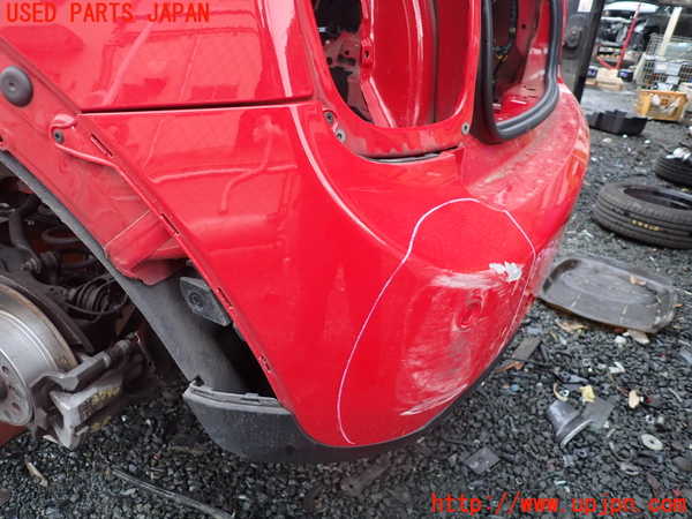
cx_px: 346
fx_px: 500
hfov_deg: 69.4
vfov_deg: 54.9
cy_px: 260
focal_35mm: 25
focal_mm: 4.5
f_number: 2
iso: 160
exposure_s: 1/60
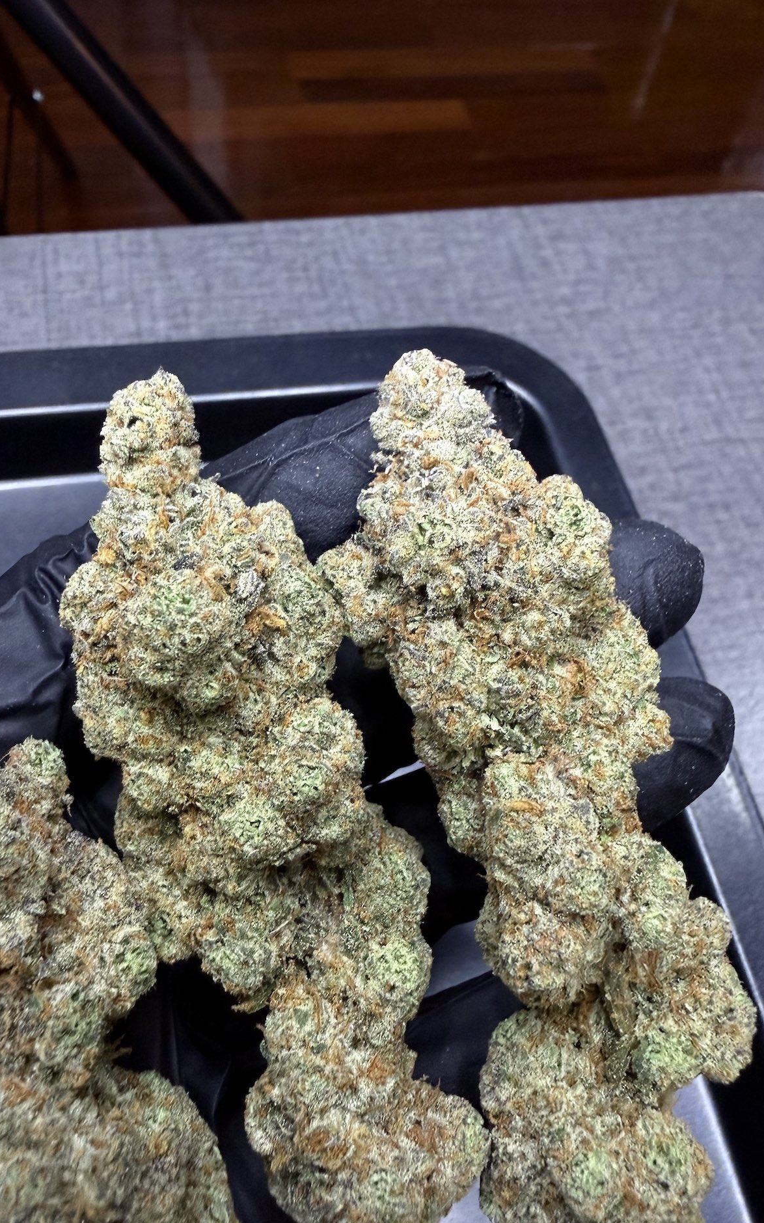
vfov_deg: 70.4
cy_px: 614
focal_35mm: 26
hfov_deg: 47.6
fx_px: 866
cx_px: 381
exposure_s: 1/50
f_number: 2.2
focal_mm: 2.22
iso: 320
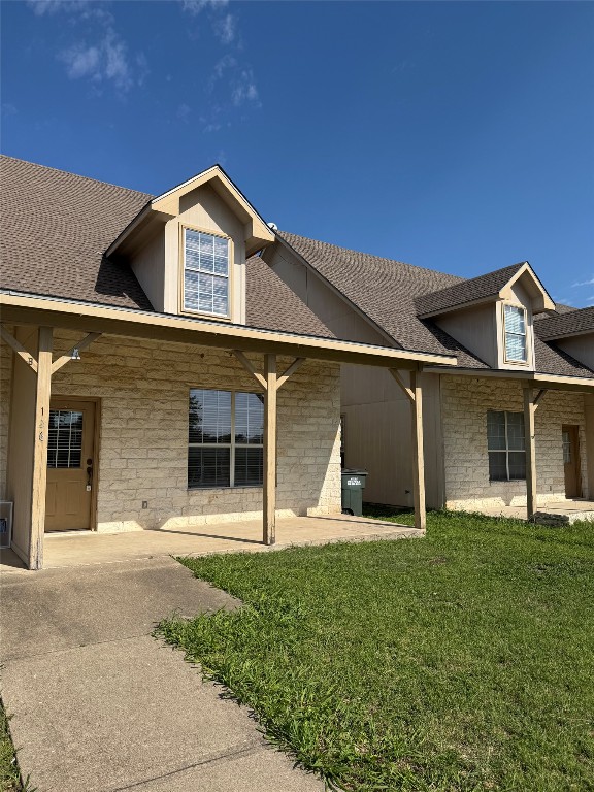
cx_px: 297
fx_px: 549
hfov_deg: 56.8
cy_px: 396
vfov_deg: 71.6
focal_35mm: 24
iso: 80
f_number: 1.78
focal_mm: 6.76
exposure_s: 1/7092
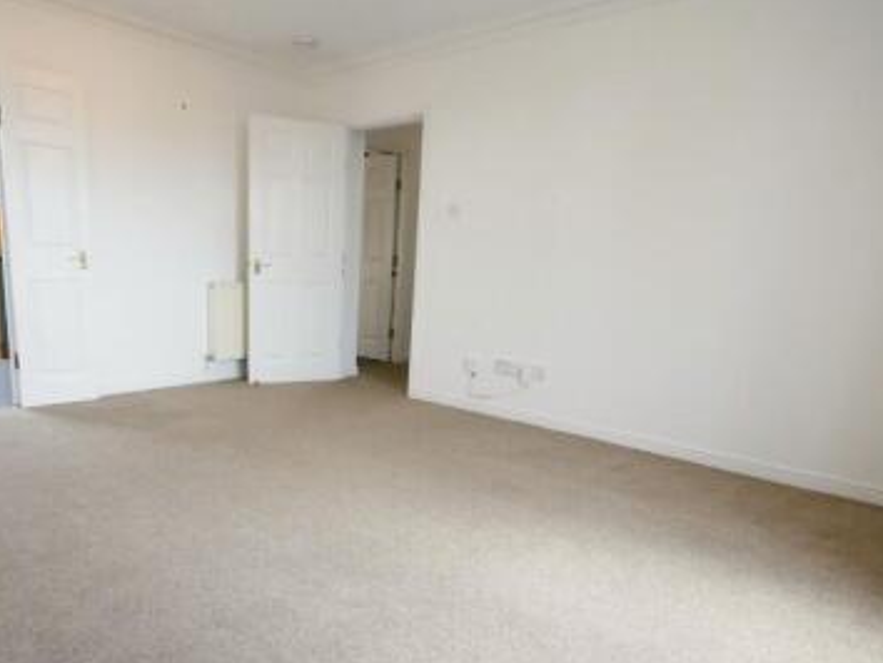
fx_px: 587
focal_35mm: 23
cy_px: 375
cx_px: 359
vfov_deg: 58.7
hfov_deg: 73.2
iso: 640
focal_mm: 7
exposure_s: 1/60
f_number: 4
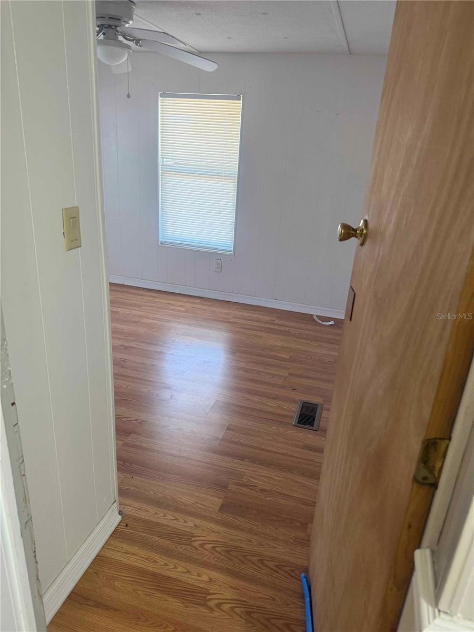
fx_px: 438
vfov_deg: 71.6
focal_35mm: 24
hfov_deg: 56.8
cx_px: 237
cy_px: 316
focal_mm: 6.76
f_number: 1.78
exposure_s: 1/60
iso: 250
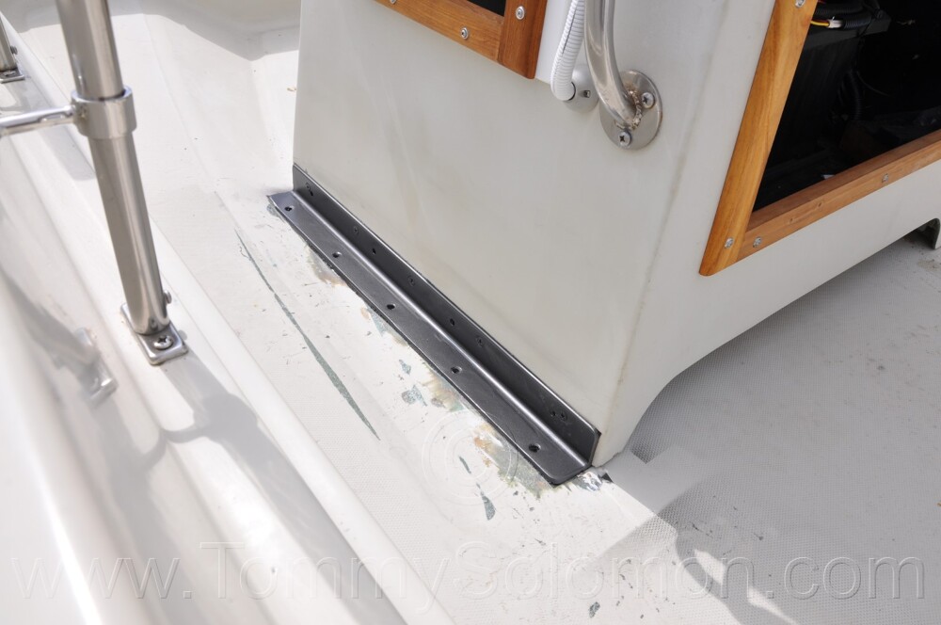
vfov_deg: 47.8
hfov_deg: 67.4
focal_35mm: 27
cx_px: 470
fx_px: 705
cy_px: 312
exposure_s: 1/400
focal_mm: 18
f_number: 10
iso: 200
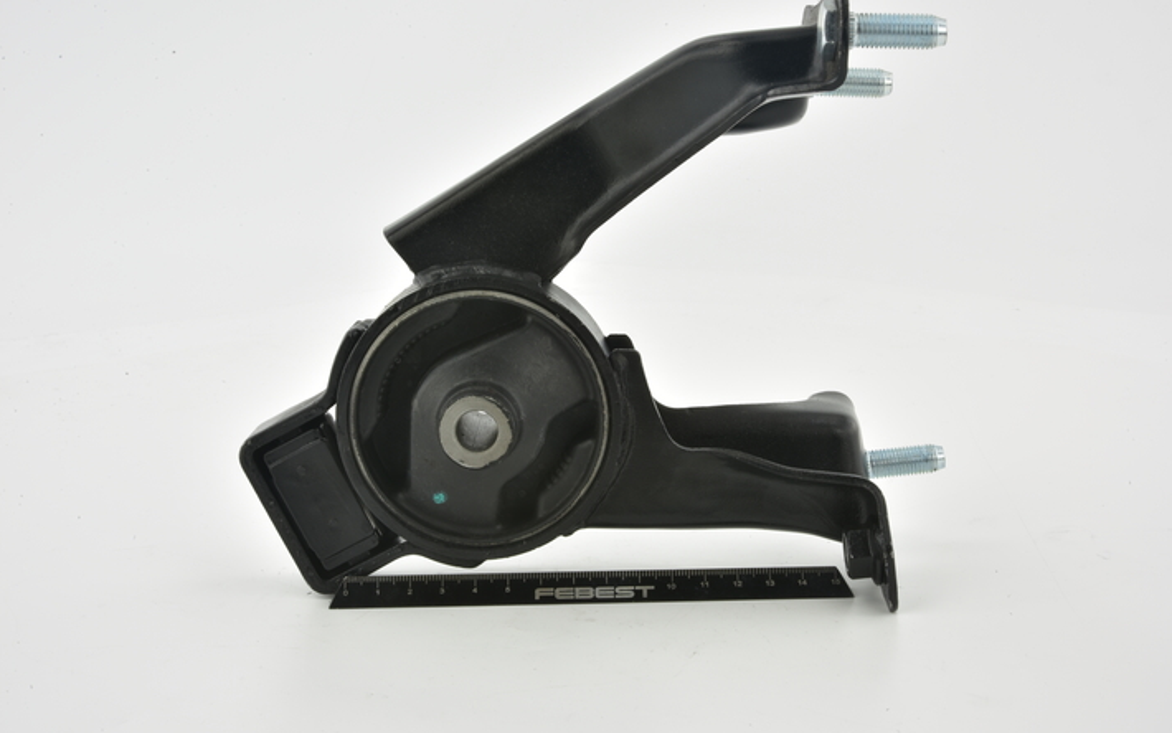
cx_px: 586
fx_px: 1981
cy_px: 342
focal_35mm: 62
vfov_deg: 21.0
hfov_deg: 33.0
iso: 64
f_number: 36
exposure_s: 1/2.5
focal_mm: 60
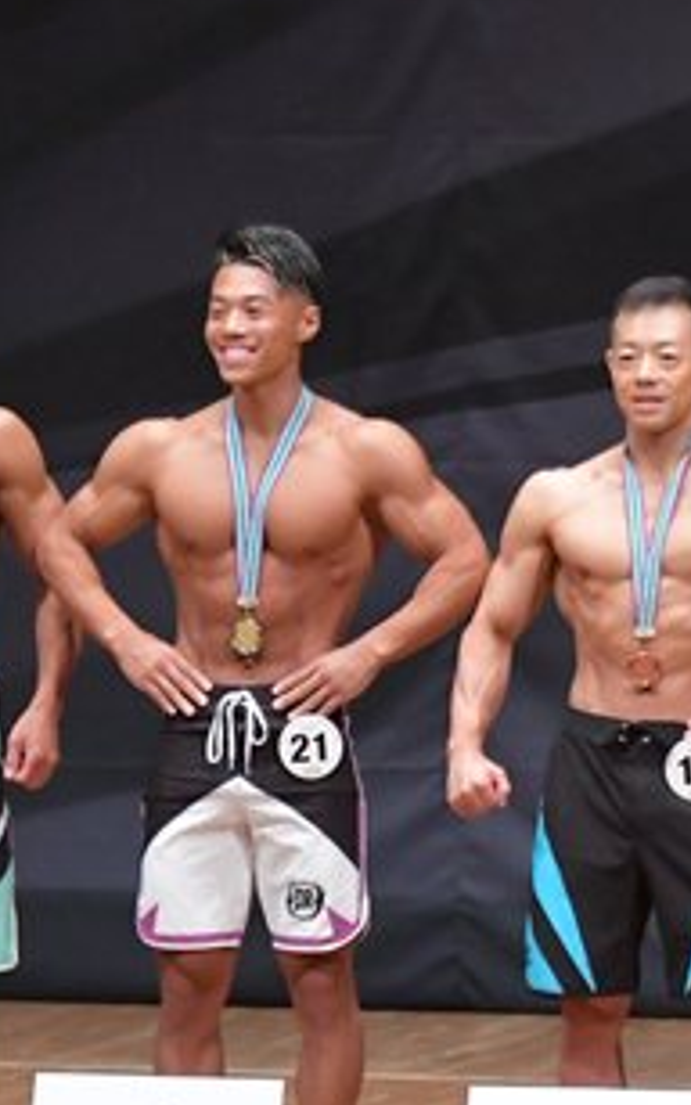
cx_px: 85
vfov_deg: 4.5
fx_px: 14155
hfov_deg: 2.8
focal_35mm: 470
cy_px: 813
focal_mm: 122
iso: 6400
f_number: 5.6
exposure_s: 1/400
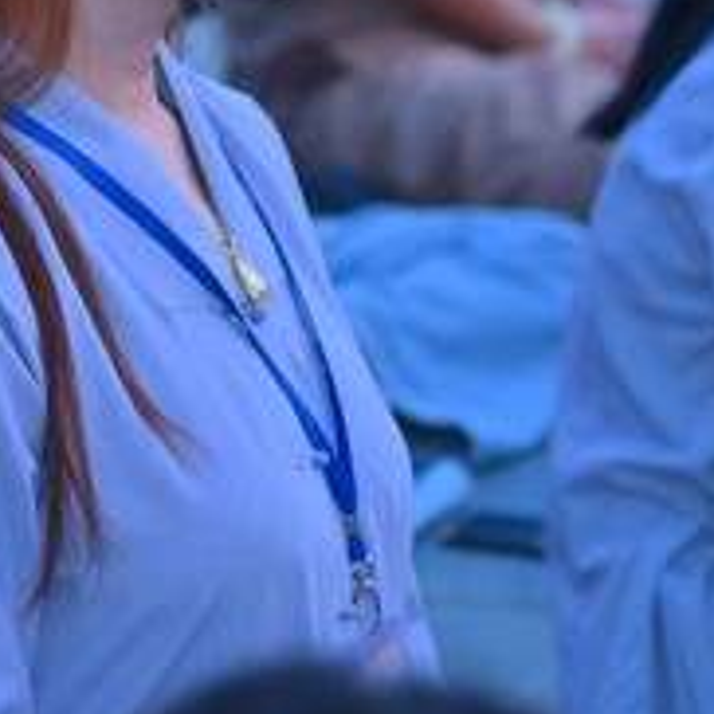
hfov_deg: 4.8
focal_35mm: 364
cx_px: 184
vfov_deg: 4.8
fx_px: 8494
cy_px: -118
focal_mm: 120
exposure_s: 1/80
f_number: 4.5
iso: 1000
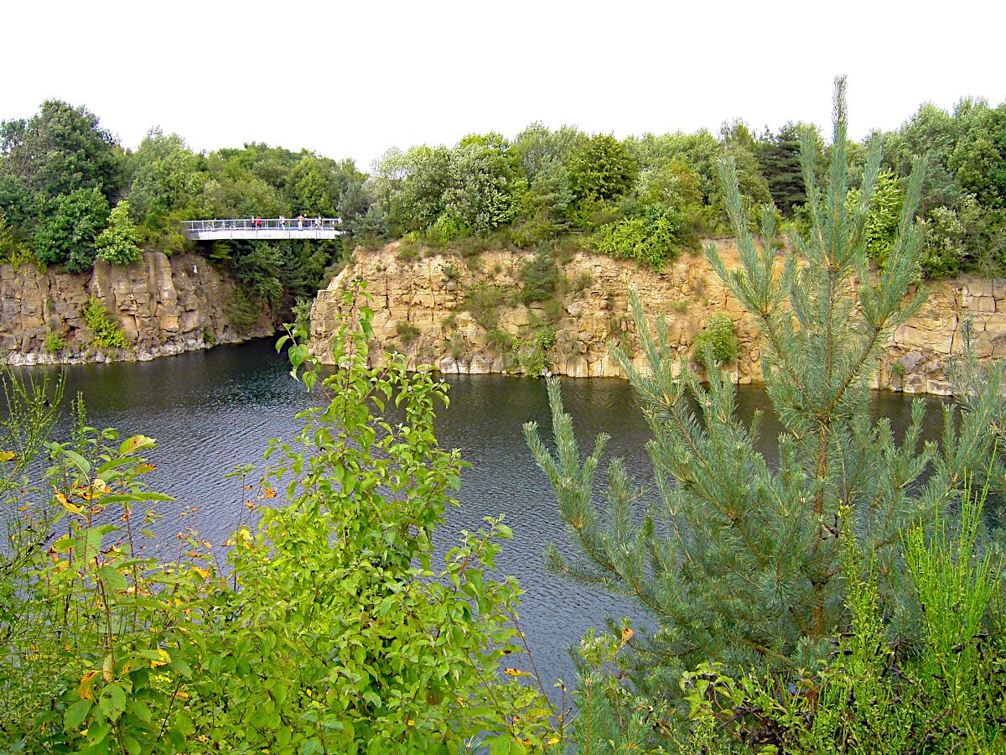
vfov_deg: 40.7
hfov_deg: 52.6
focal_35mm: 35
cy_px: 378
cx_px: 503
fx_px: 1017
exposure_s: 1/160
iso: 100
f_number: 5.6
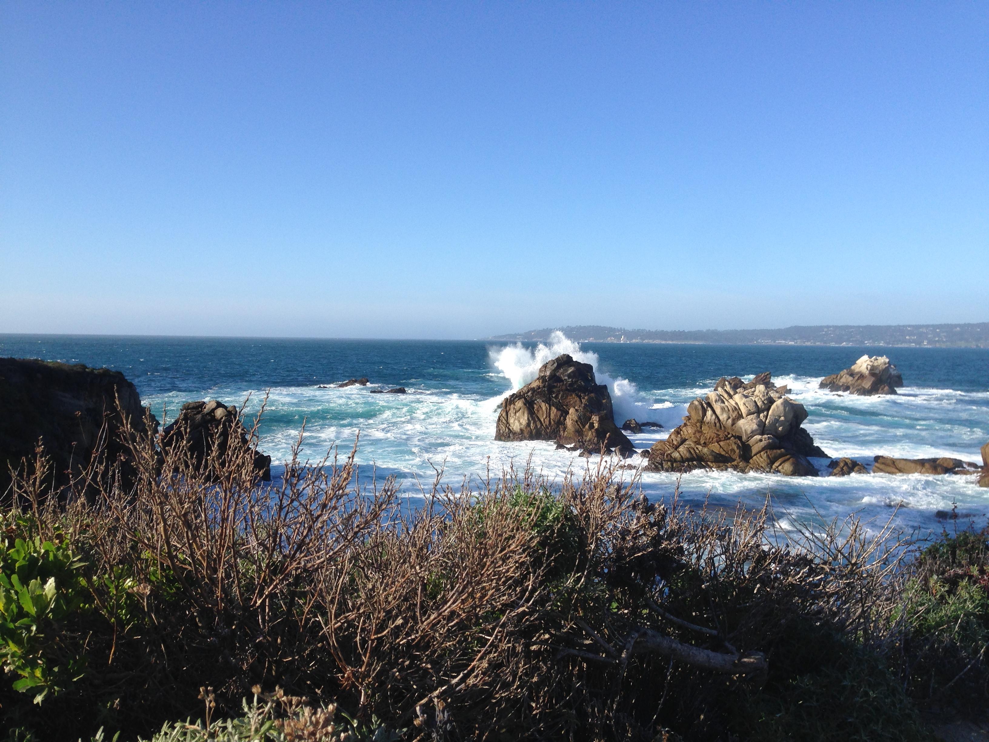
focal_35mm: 33
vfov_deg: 42.9
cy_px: 371
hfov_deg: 55.4
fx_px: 943
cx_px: 494
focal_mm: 4.12
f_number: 2.4
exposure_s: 1/1391
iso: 50
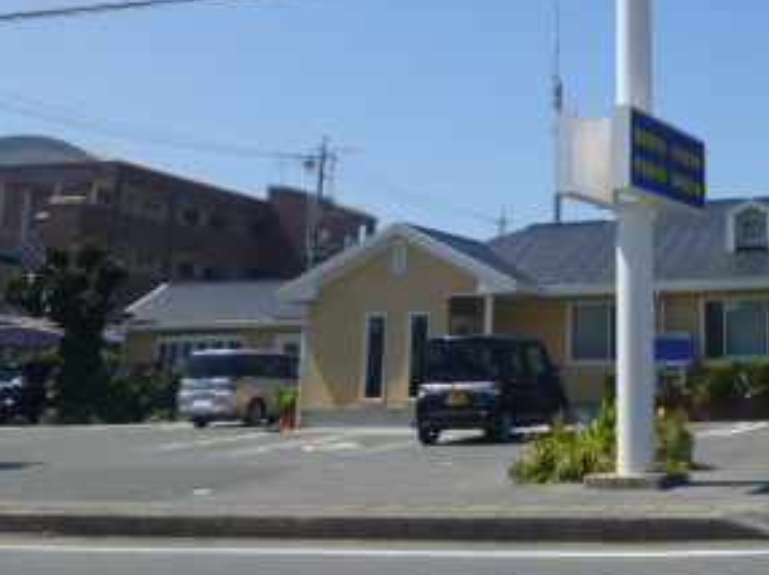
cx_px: 753
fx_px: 1243
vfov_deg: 24.8
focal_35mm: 56
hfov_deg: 31.9
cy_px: -11
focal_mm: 4.5
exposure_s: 1/200
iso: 100
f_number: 9
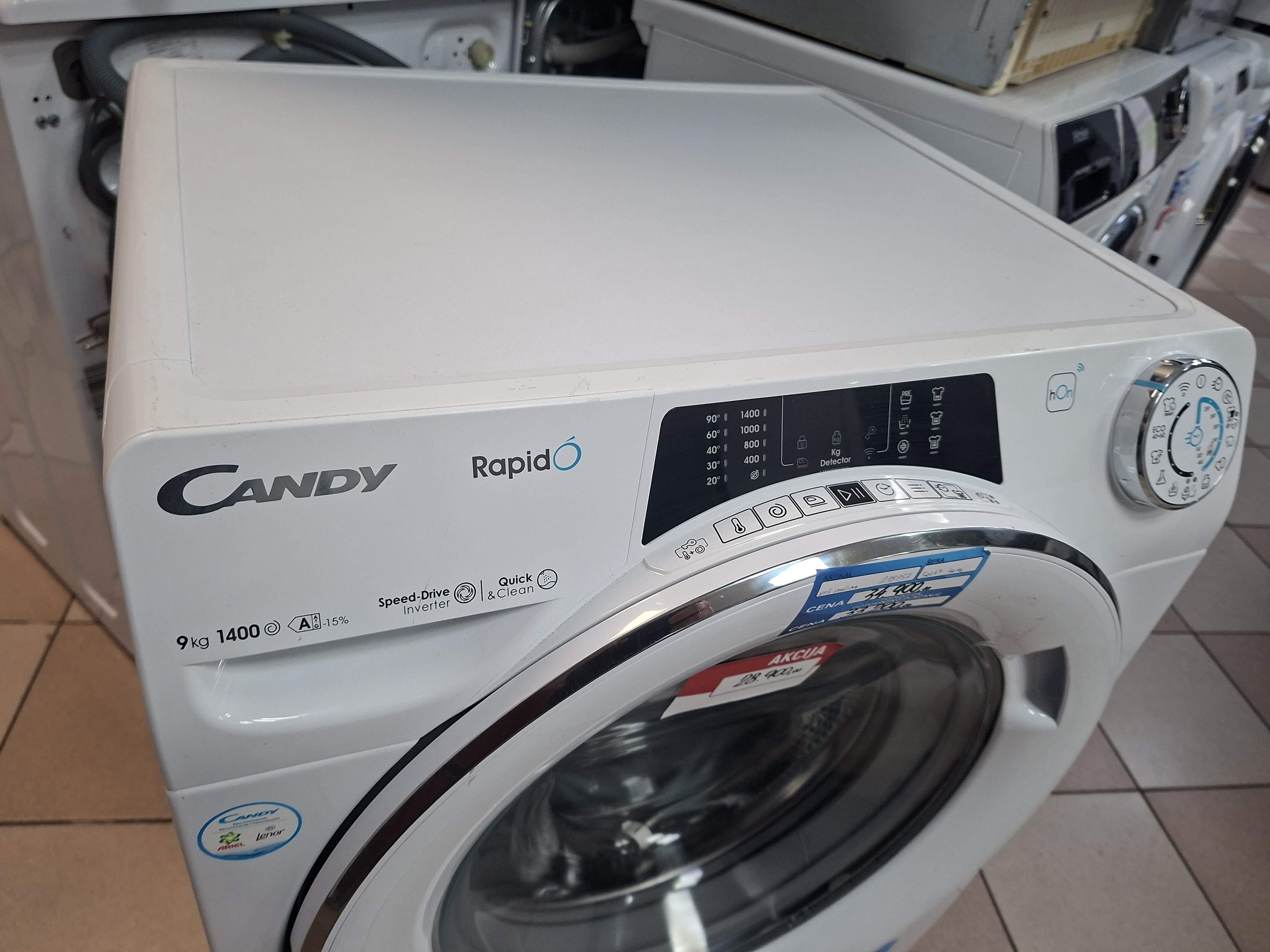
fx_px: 844
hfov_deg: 73.9
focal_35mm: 23
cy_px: 476
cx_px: 635
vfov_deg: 58.9
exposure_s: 1/100
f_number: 1.8
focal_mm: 5.54
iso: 320
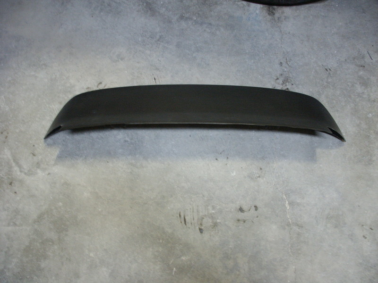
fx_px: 317
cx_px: 189
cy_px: 142
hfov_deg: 61.7
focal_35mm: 29
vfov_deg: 48.2
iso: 200
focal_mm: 7.59
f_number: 2.8
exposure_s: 1/6
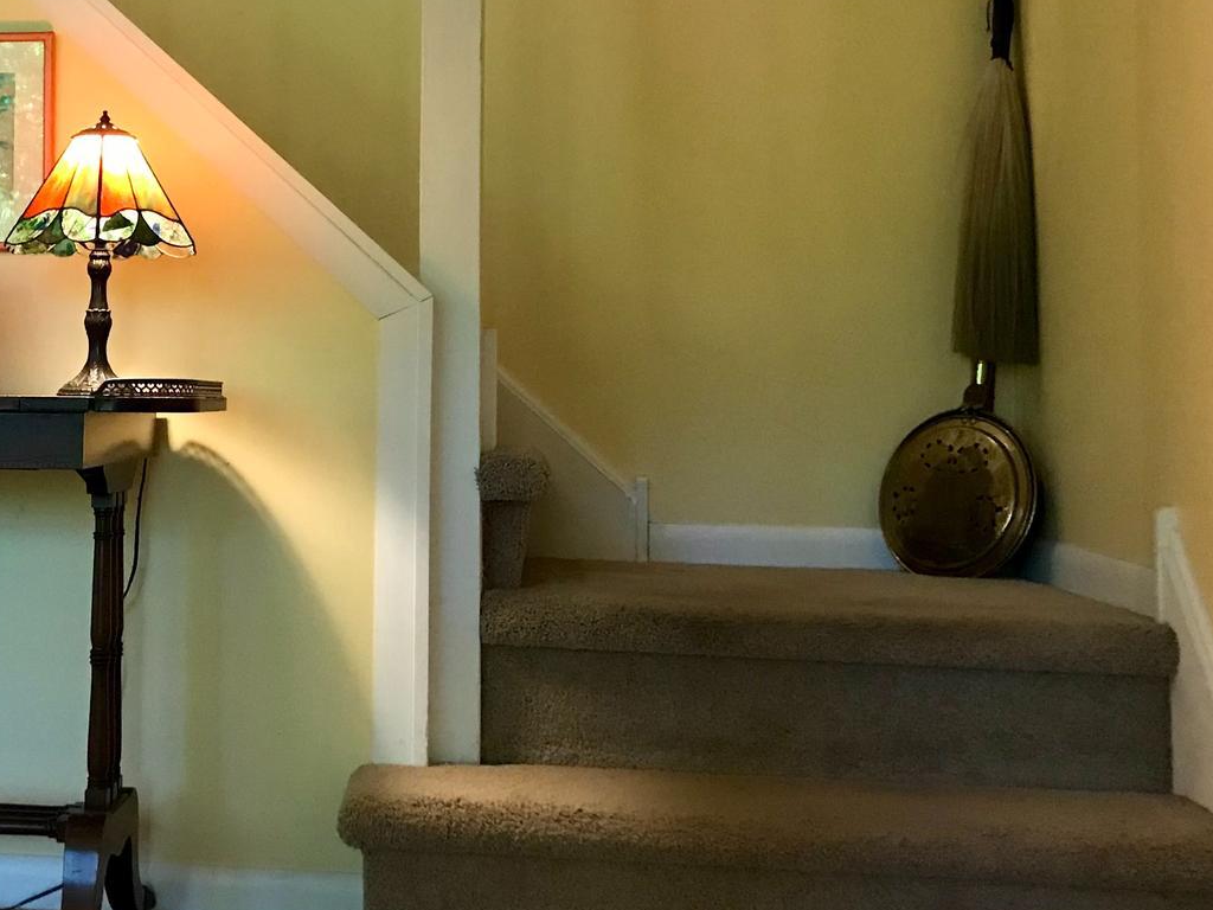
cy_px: 198
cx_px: 237
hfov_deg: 33.3
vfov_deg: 25.7
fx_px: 1962
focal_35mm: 56
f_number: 1.8
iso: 100
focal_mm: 3.99
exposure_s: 1/15
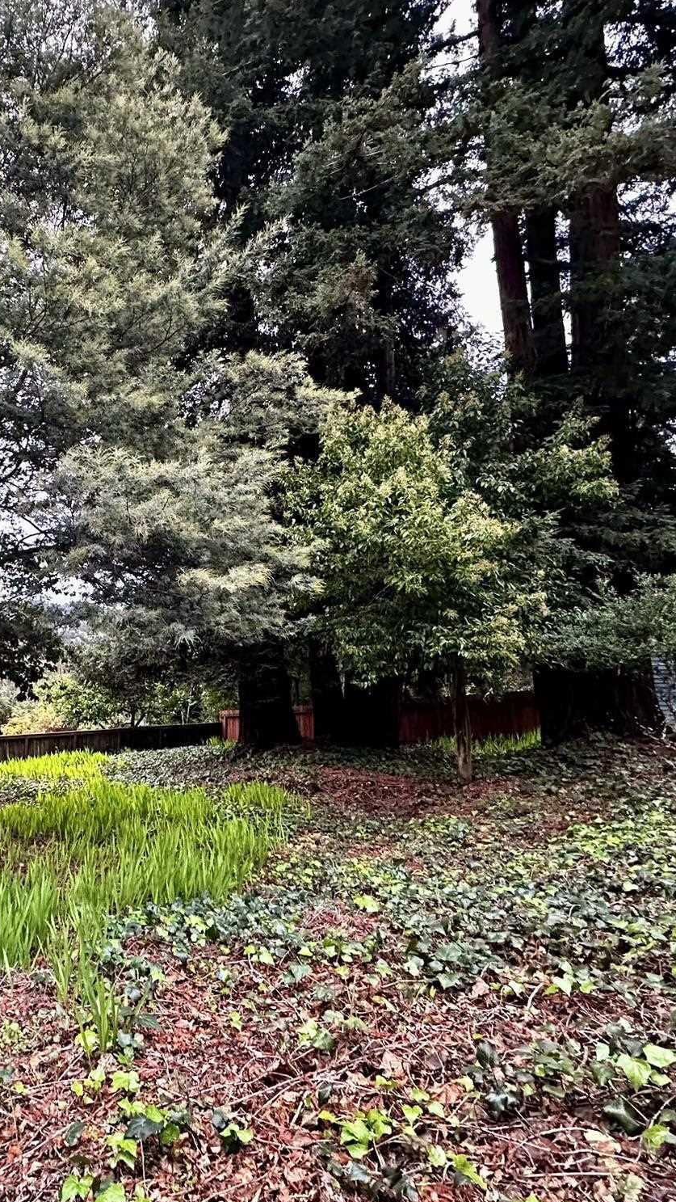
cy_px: 593
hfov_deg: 48.1
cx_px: 69
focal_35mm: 21
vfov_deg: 83.8
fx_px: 669
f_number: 2.2
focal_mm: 2.22
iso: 640
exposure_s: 1/60
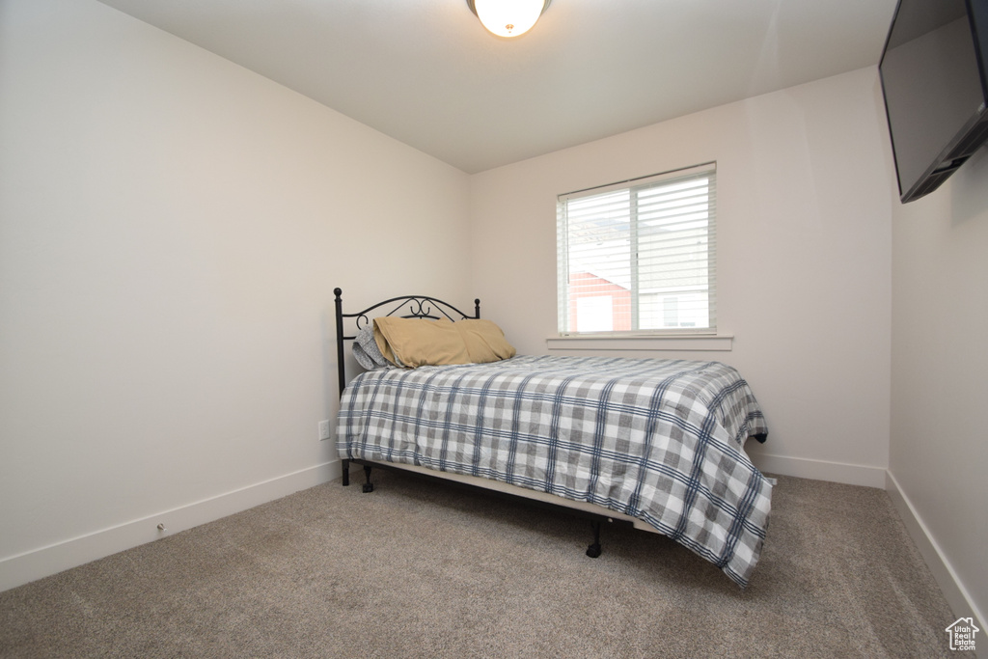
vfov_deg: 77.3
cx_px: 494
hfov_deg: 100.4
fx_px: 412
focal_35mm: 15
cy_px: 330
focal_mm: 10
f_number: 5
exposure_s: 1/100
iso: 800
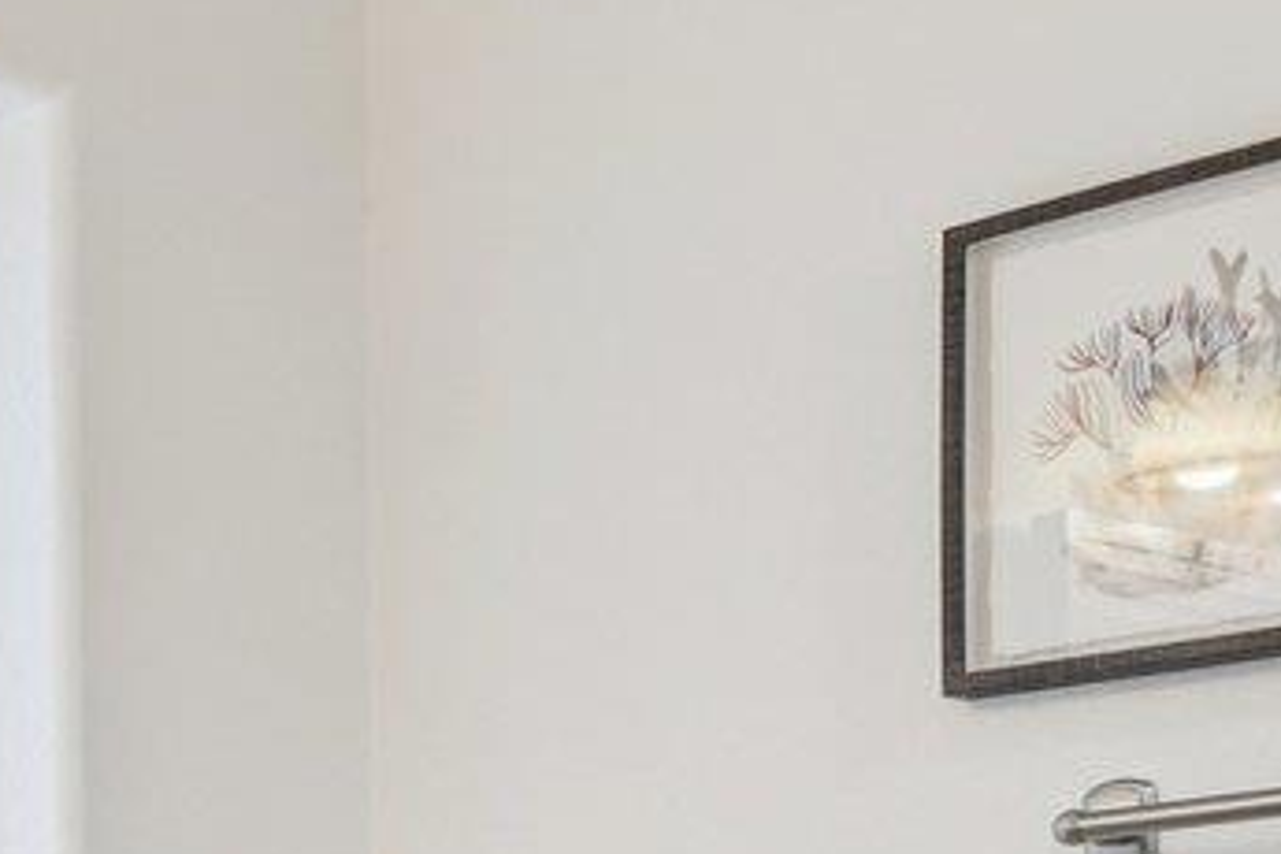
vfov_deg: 15.2
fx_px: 2953
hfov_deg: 18.0
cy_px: 1301
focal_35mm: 83
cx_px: -1184
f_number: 9
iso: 640
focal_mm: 14
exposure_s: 1/30
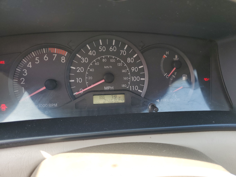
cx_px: 118
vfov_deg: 53.1
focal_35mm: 26
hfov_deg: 67.3
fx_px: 177
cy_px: 88
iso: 50
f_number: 1.5
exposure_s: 1/161
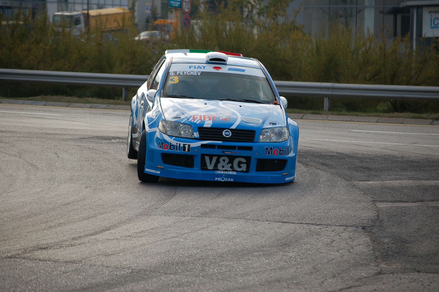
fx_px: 2010
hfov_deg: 12.5
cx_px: 220
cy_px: 146
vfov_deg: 8.3
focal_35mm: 165
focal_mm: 110
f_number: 4.8
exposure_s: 1/1000
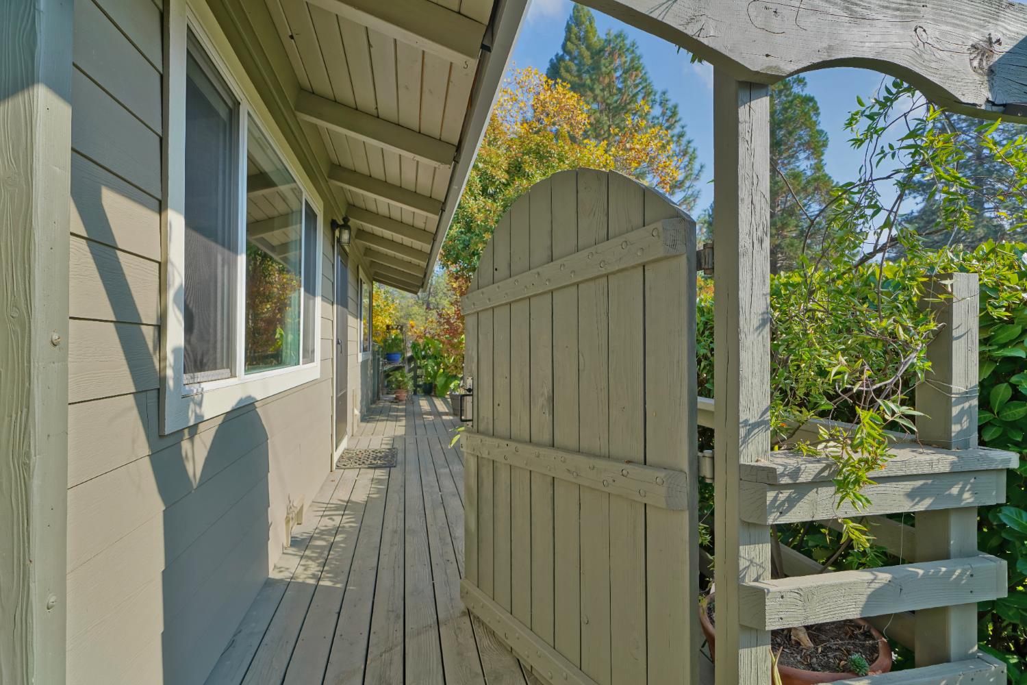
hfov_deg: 93.3
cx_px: 514
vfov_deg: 70.4
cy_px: 342
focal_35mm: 17
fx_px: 485
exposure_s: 1/100
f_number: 7.1
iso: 100
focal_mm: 17
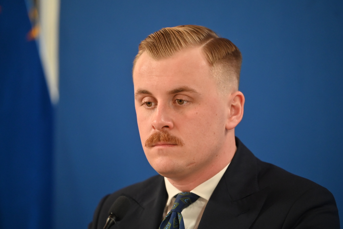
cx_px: 174
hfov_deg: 11.2
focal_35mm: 183
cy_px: 114
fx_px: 1743
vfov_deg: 7.5
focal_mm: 180
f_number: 2.8
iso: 2500
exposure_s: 1/400
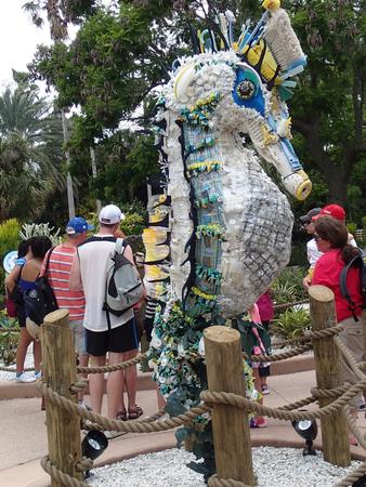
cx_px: 183
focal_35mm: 46
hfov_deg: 31.5
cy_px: 244
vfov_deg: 41.2
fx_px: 648
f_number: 4.5
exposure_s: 1/400
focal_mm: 8.4
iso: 100
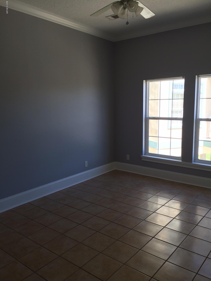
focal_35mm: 29
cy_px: 140
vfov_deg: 61.7
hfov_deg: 48.2
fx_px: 236
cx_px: 106
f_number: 2.2
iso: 32
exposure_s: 1/197
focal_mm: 4.15
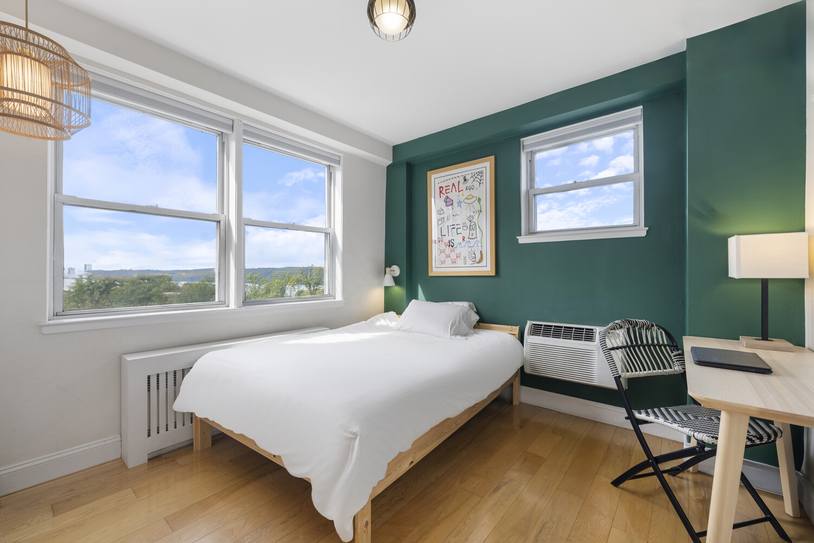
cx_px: 407
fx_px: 328
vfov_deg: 79.2
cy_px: 272
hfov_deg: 102.3
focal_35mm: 14
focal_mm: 14.5
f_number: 10
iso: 320
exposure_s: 1/13
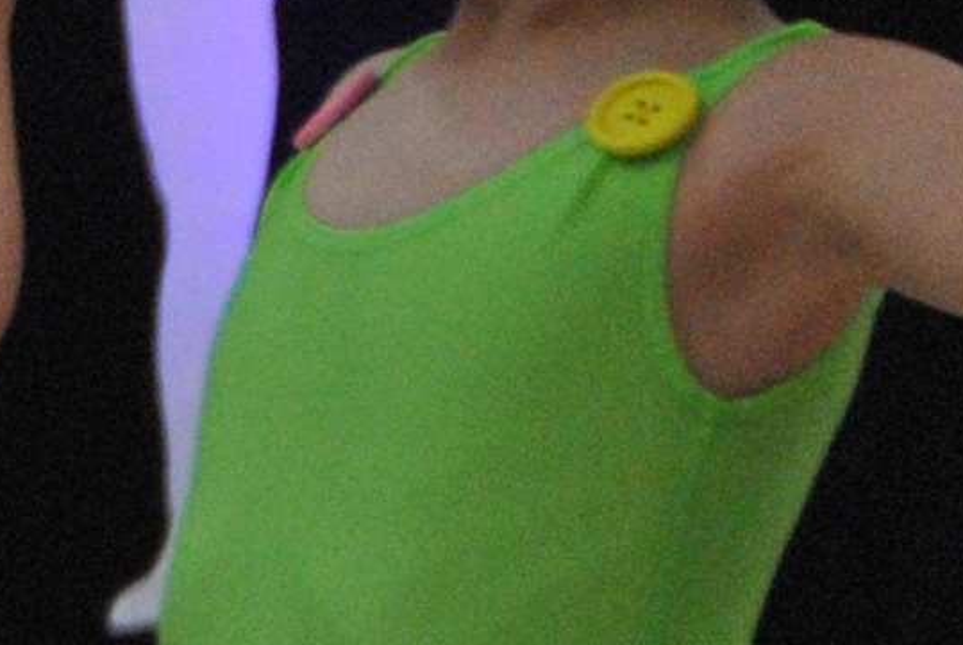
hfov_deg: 2.5
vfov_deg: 1.7
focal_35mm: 809
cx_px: -2056
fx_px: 21659
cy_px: 931
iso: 800
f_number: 5.3
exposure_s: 1/320
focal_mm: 75
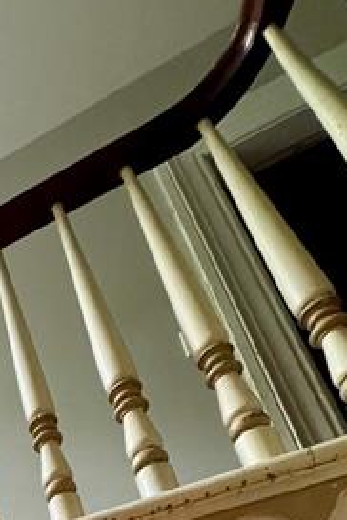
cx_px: -198
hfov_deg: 24.1
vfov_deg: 33.8
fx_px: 593
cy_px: 680
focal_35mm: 41
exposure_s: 1/120
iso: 320
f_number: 2.2
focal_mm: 2.22
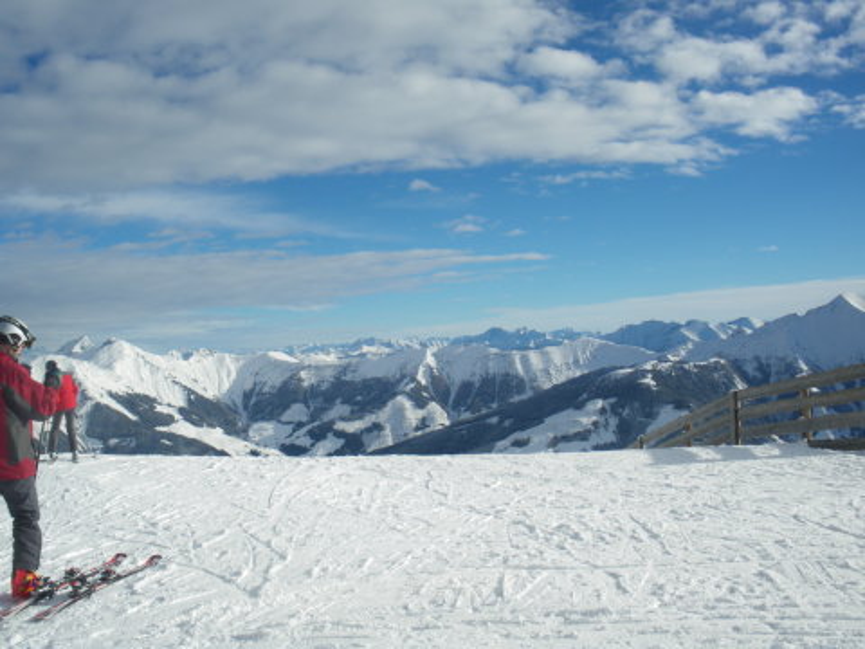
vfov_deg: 39.7
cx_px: 432
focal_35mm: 36
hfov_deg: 51.4
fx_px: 900
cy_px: 324
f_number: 5.4
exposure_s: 1/640
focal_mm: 6.3
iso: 64
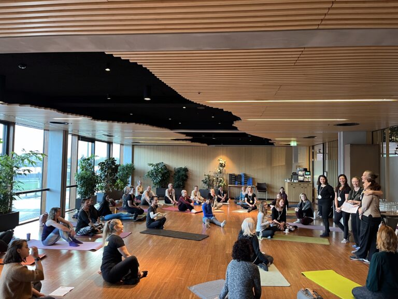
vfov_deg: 53.1
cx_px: 199
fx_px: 299
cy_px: 150
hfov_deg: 67.3
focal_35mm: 26
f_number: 1.6
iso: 320
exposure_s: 1/60
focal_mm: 5.1
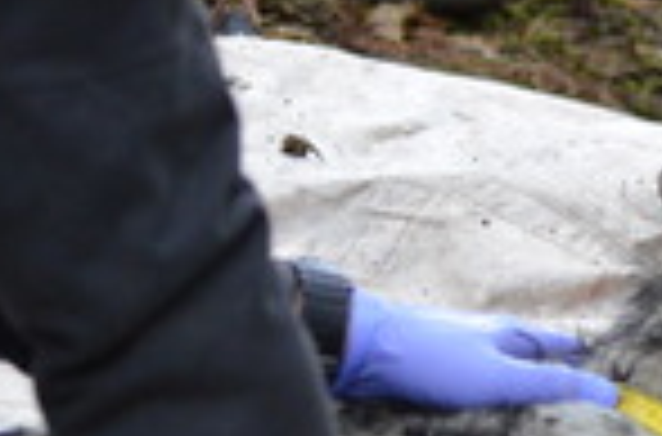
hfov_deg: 11.1
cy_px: 411
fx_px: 3276
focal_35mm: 179
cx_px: 959
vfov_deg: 7.6
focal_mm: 35
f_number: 2.5
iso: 2500
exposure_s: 1/640
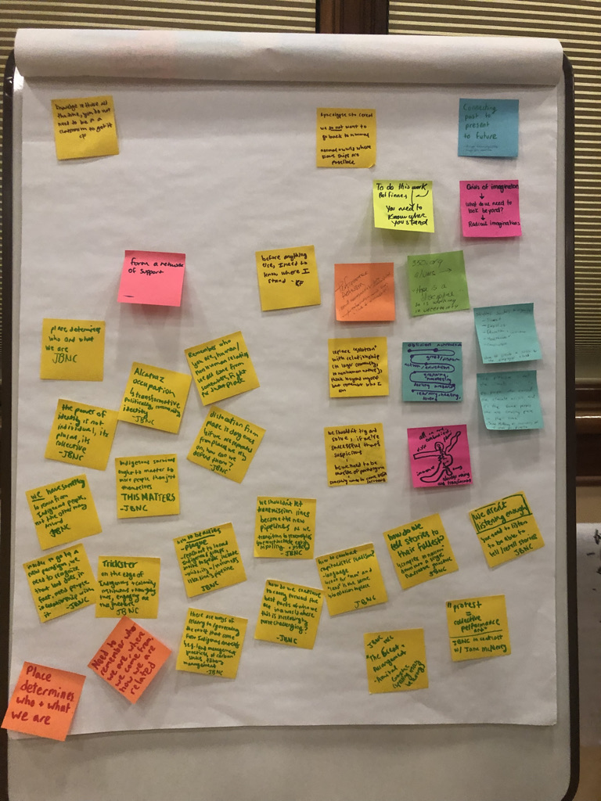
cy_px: 400
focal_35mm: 28
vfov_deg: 63.4
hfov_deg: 49.7
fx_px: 648
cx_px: 300
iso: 80
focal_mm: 3.99
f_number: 1.8
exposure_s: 1/15
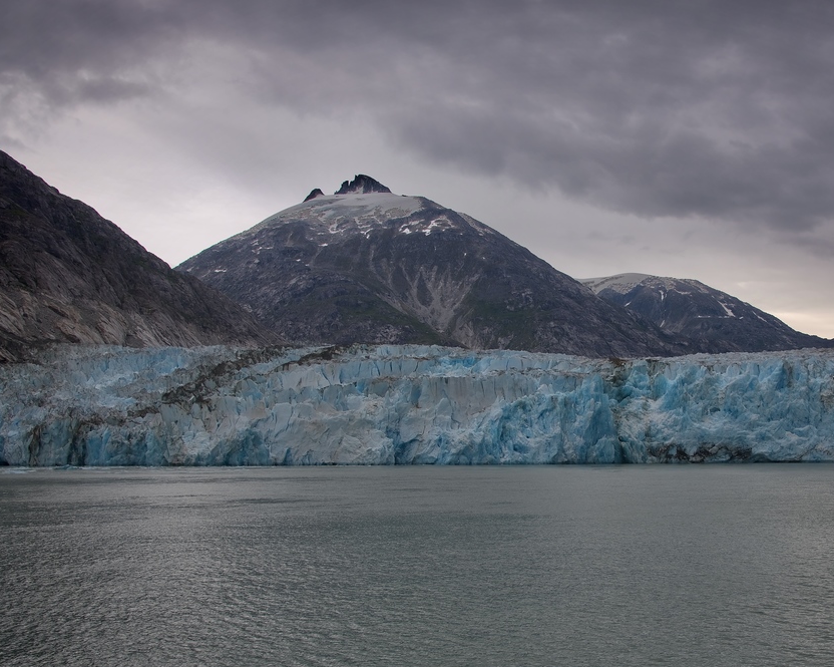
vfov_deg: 38.0
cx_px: 572
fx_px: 962
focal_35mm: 39
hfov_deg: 46.0
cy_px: 404
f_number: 7.1
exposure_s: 1/125
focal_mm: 27
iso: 100
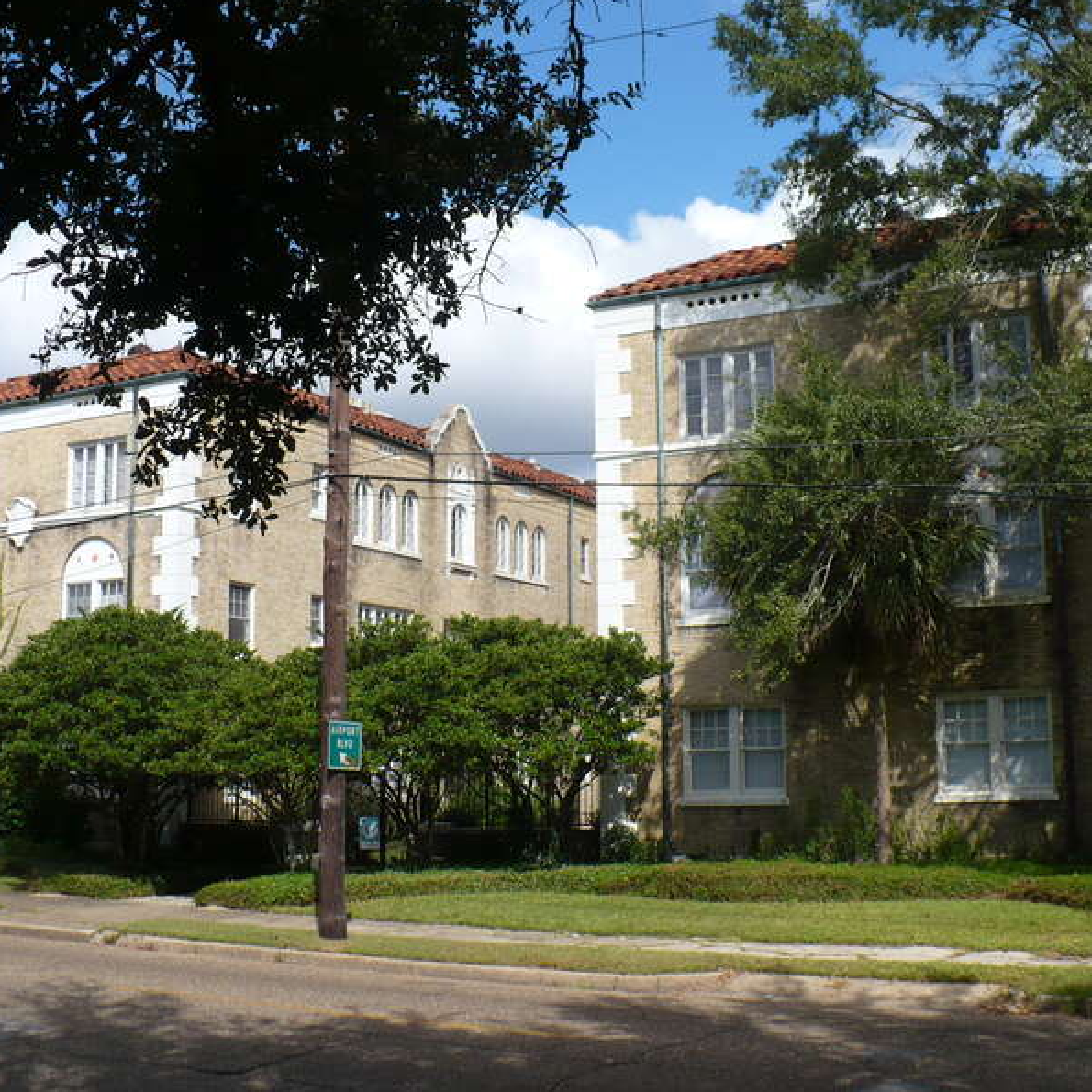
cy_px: 543
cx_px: 569
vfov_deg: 38.3
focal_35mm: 44
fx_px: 1570
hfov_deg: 38.3
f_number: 8
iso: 100
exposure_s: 1/250
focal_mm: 6.1
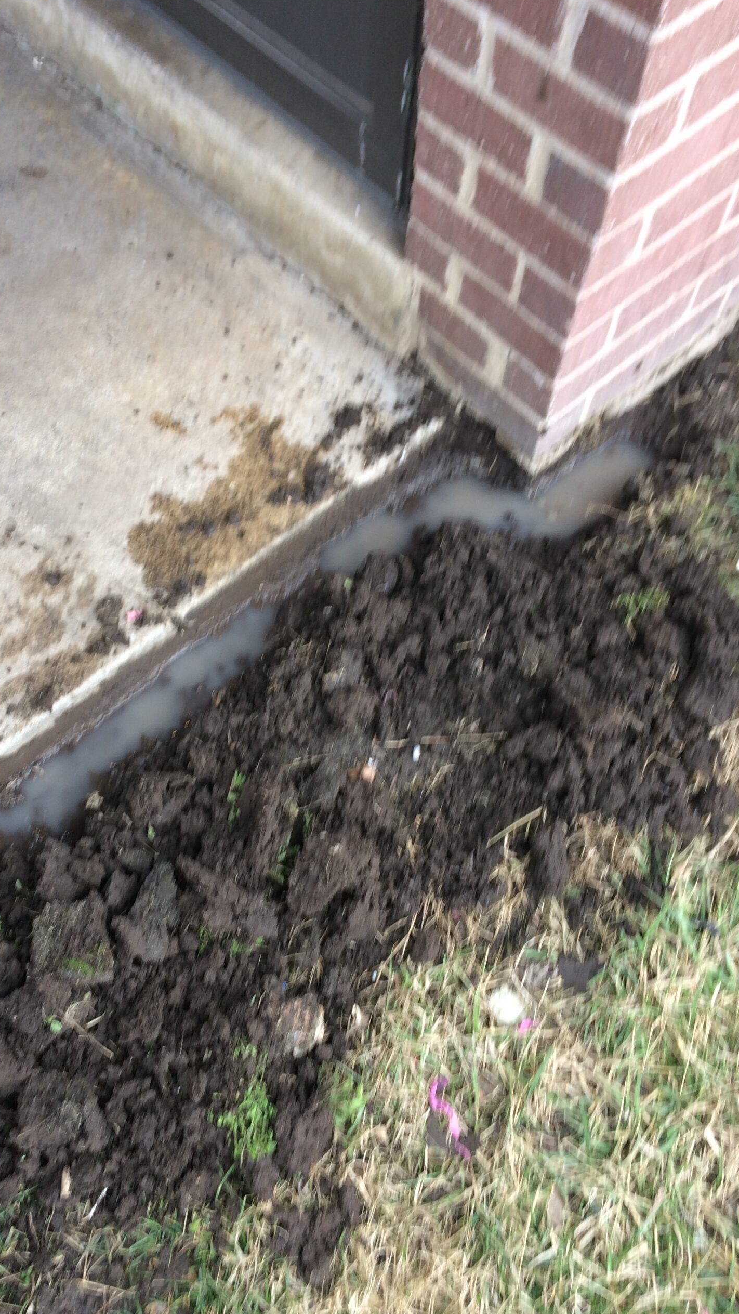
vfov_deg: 61.0
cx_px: 258
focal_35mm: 32
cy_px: 658
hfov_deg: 36.4
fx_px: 1115
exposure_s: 1/30
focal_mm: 4.15
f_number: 2.2
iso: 40
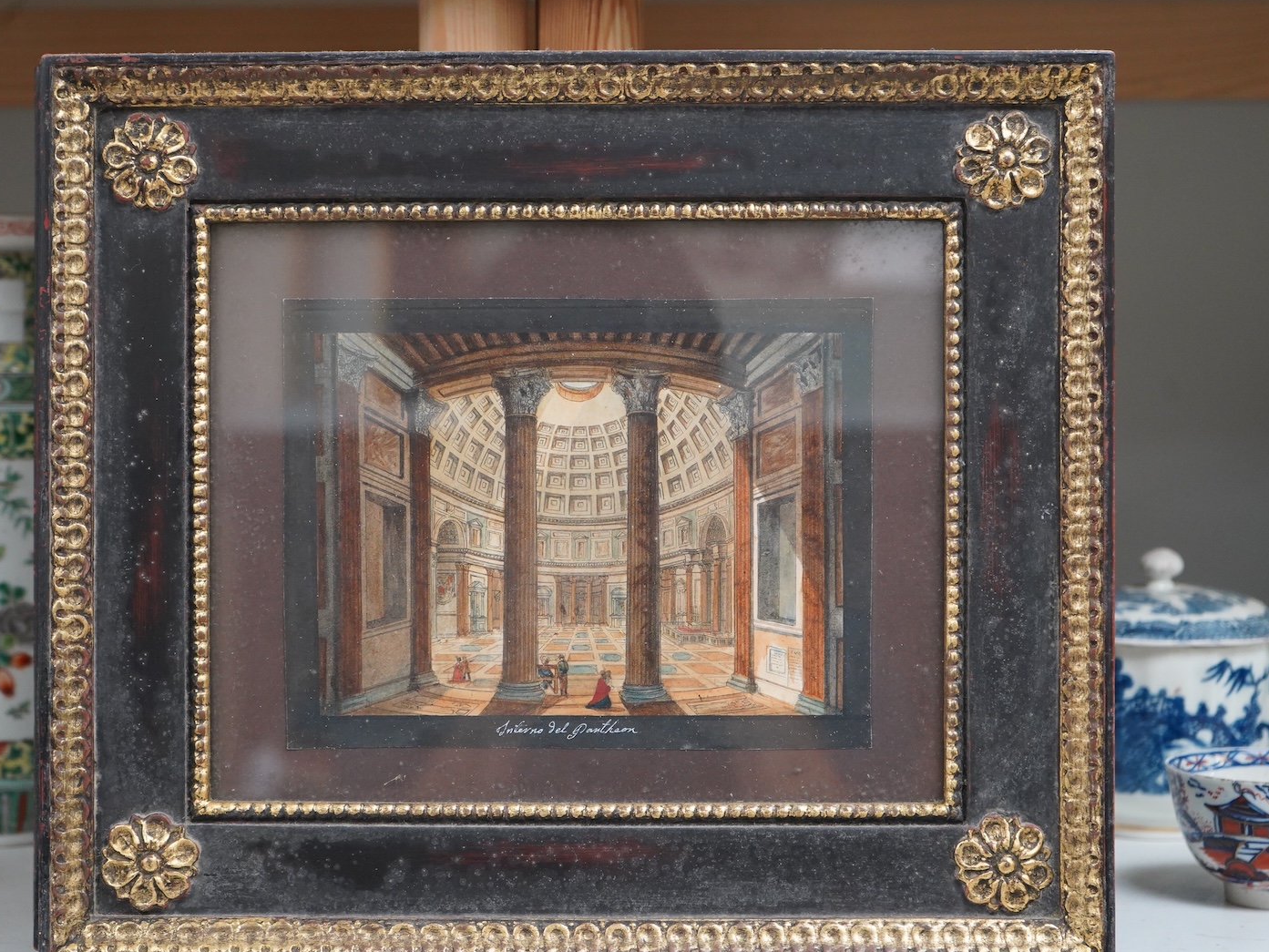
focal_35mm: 83
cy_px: 500
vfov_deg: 17.8
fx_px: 3043
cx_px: 572
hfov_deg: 23.5
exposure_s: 1/125
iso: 2500
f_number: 5.6
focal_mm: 70
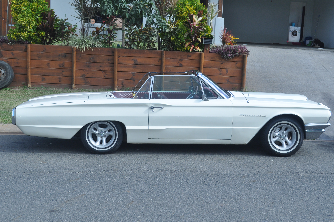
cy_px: 111
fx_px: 500
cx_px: 167
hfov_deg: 36.9
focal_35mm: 54
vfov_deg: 25.0
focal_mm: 36
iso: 200
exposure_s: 1/250
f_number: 8
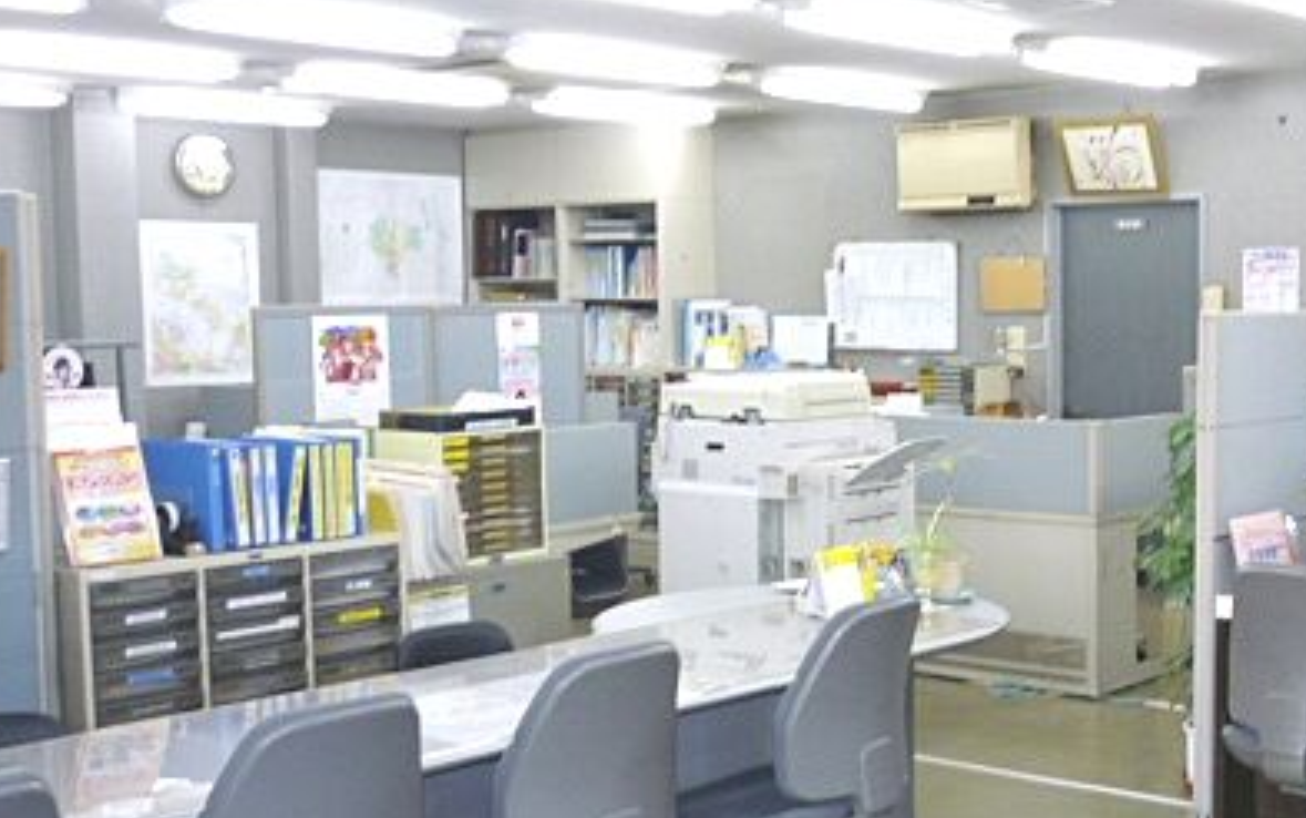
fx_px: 1780
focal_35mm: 50
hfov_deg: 39.0
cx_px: 1010
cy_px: 459
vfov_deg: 25.8
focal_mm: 5.2
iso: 125
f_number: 3.3
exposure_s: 1/30
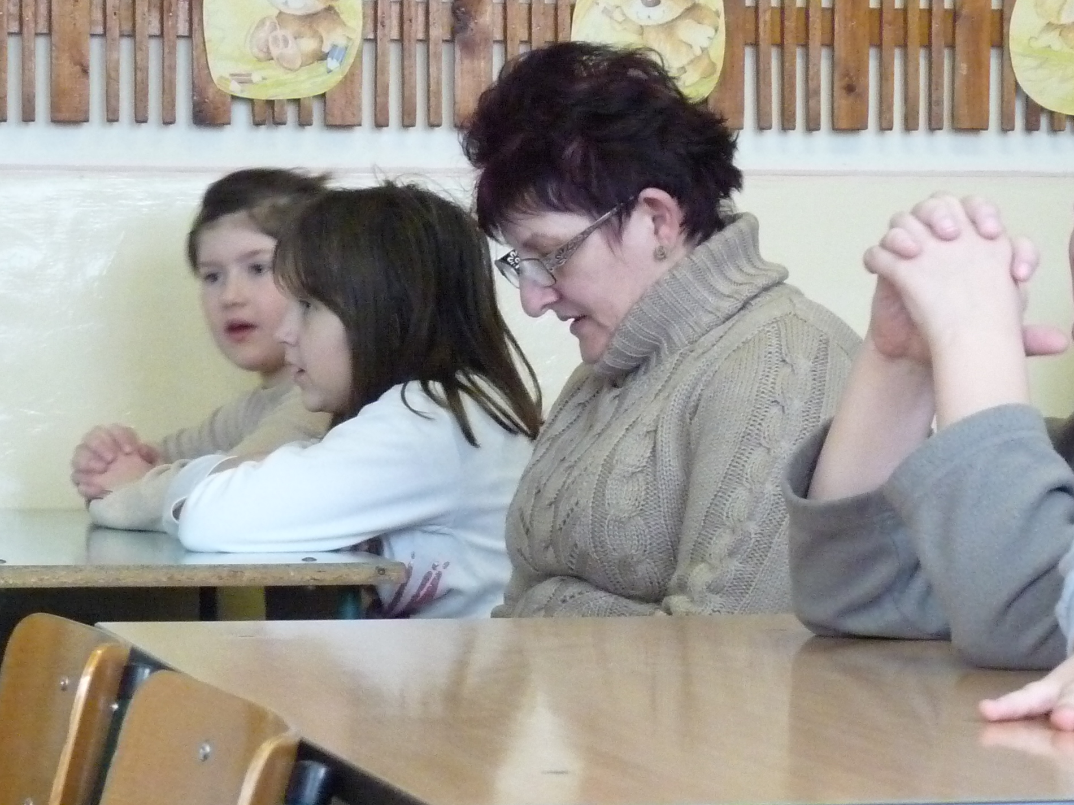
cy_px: 433
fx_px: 4312
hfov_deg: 14.2
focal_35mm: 139
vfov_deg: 10.7
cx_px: 516
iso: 800
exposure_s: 1/40
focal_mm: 12.8
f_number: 3.4
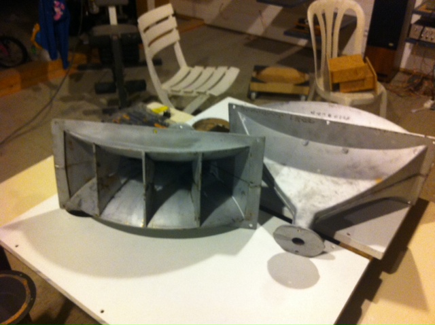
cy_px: 162
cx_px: 218
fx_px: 439
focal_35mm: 35
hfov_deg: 52.7
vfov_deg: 40.6
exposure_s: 1/15
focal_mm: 3.85
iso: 250
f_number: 2.8
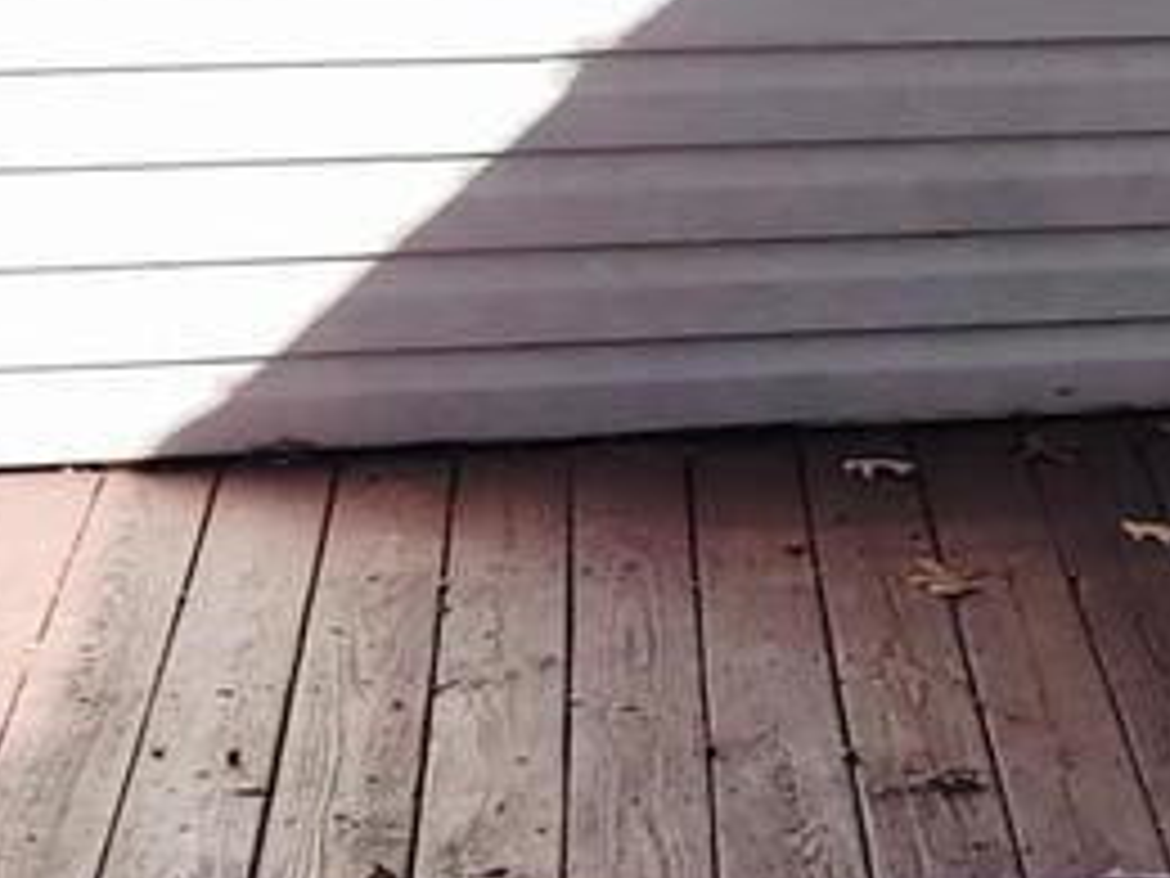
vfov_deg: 11.0
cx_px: 1476
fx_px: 4495
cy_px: -162
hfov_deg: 14.3
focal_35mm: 133
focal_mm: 6.7
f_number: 1.8
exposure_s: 1/345
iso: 16
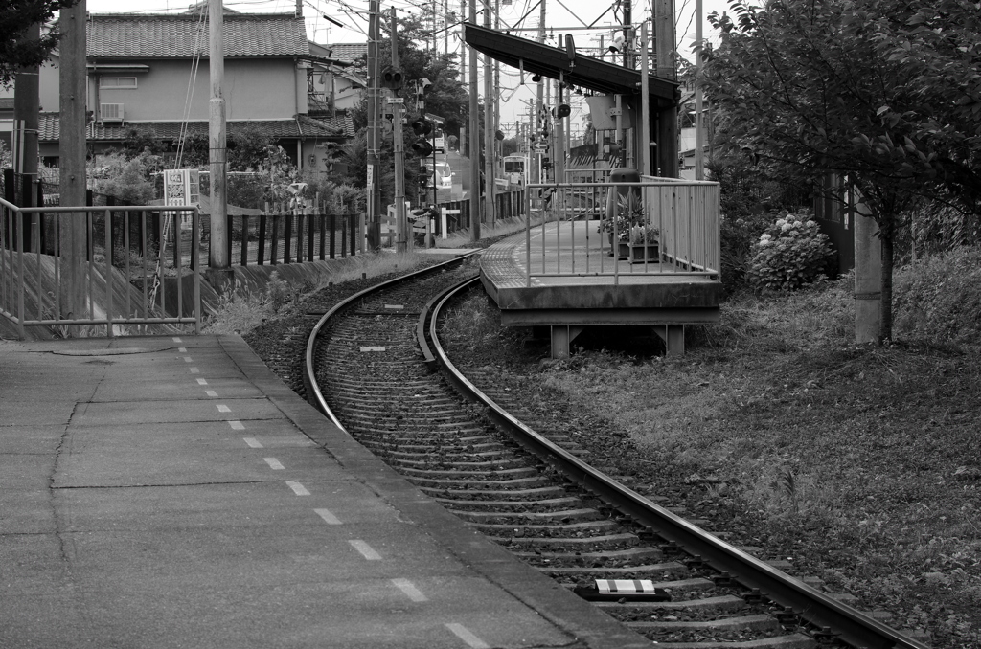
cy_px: 324
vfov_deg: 13.0
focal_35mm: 105
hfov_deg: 19.5
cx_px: 490
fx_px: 2855
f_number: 7.1
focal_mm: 70
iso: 200
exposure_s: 1/125
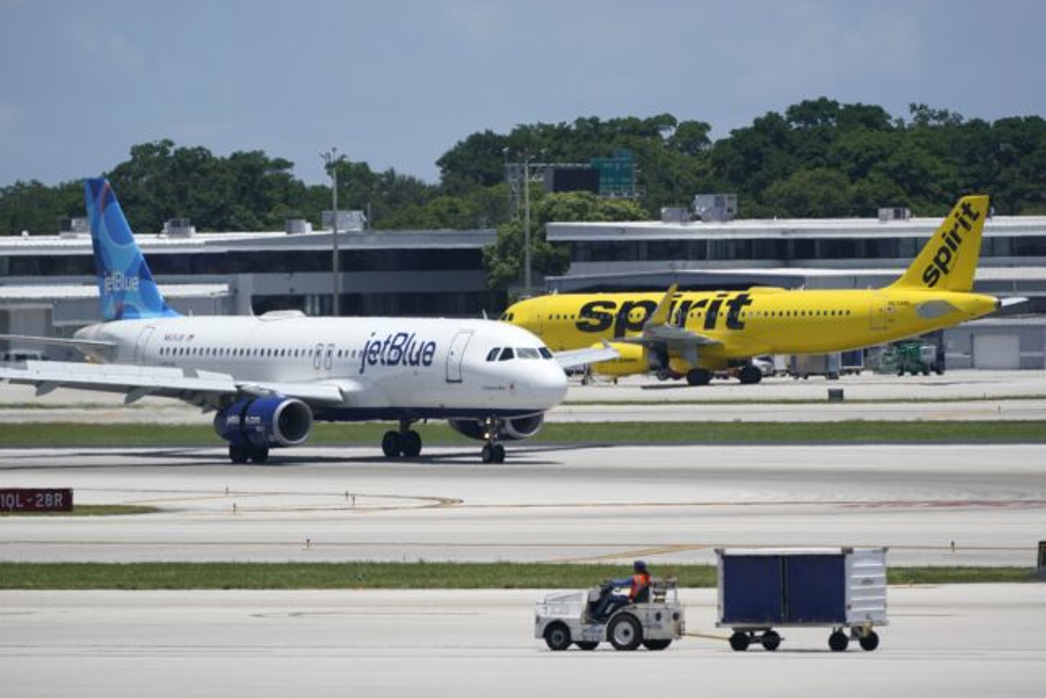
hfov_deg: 5.2
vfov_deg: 3.4
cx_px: 523
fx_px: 11624
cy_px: 349
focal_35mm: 400
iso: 200
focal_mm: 400
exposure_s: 1/2000
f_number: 5.6
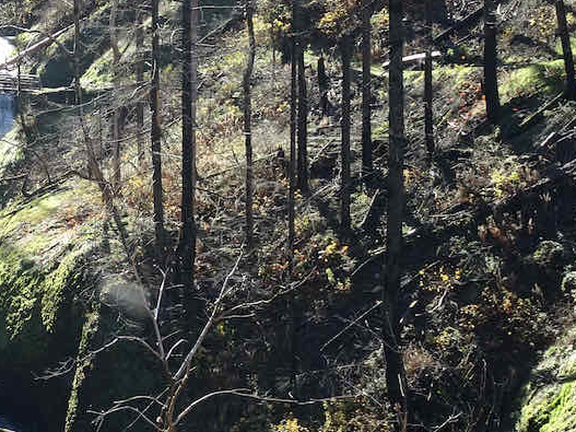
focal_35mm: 141
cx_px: -48
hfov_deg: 13.7
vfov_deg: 10.5
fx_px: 2346
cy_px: 221
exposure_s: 1/100
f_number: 4.5
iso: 80
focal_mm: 9.87
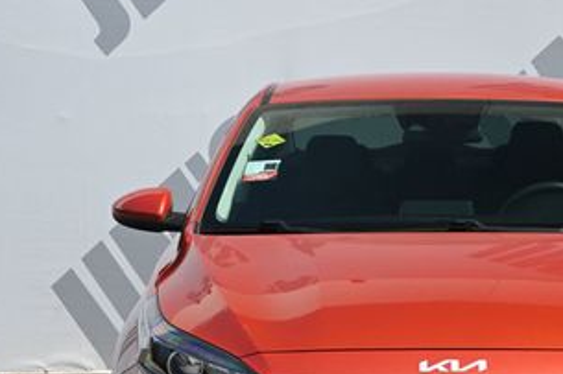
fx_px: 2063
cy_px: 304
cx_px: 449
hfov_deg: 15.4
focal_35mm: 132
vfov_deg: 10.3
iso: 125
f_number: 5.6
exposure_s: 1/250
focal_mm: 42
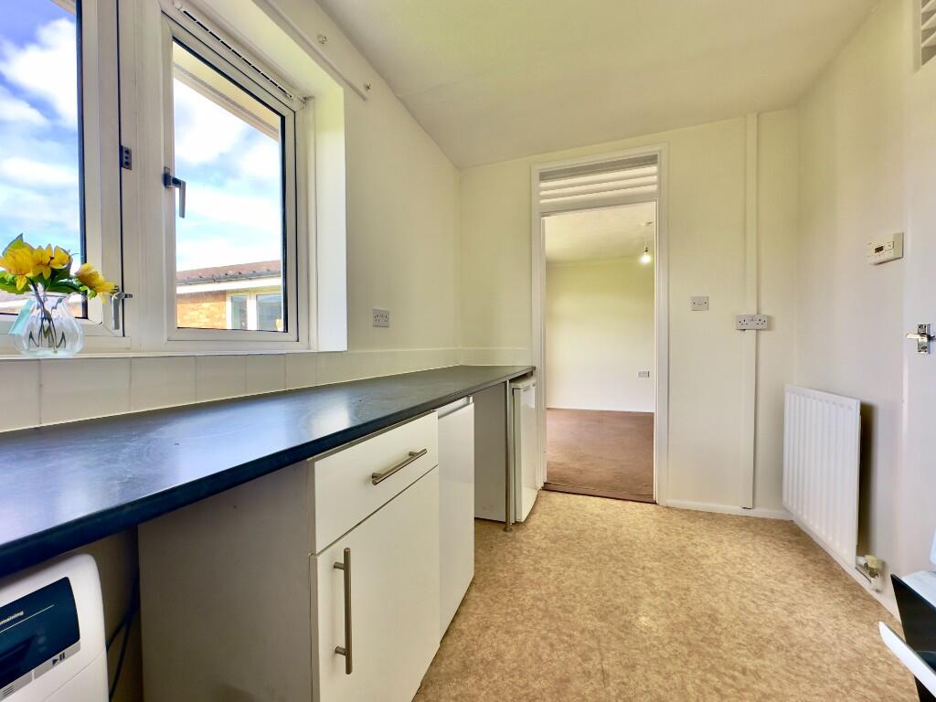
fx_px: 379
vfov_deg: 85.7
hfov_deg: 102.1
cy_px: 351
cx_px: 468
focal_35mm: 14
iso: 40
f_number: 2.2
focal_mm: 2.22
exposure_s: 1/102
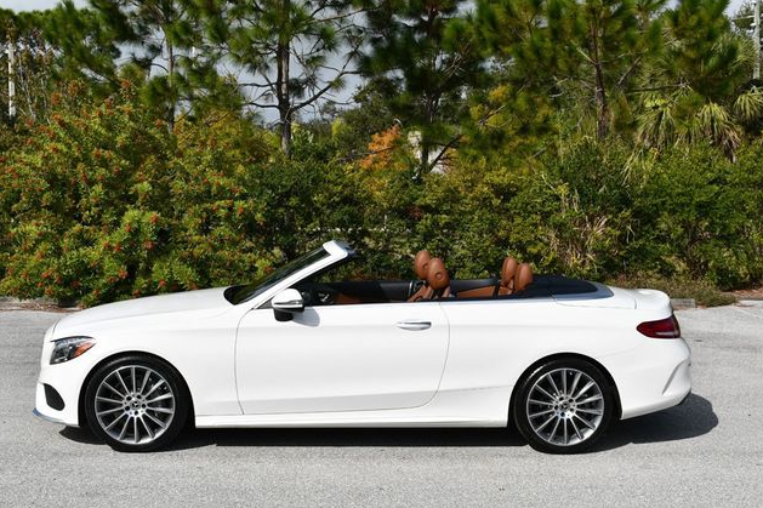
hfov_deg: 37.5
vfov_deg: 25.5
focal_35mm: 53
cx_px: 382
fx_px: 1123
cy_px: 258
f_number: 10
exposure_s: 1/400
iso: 100
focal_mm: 26
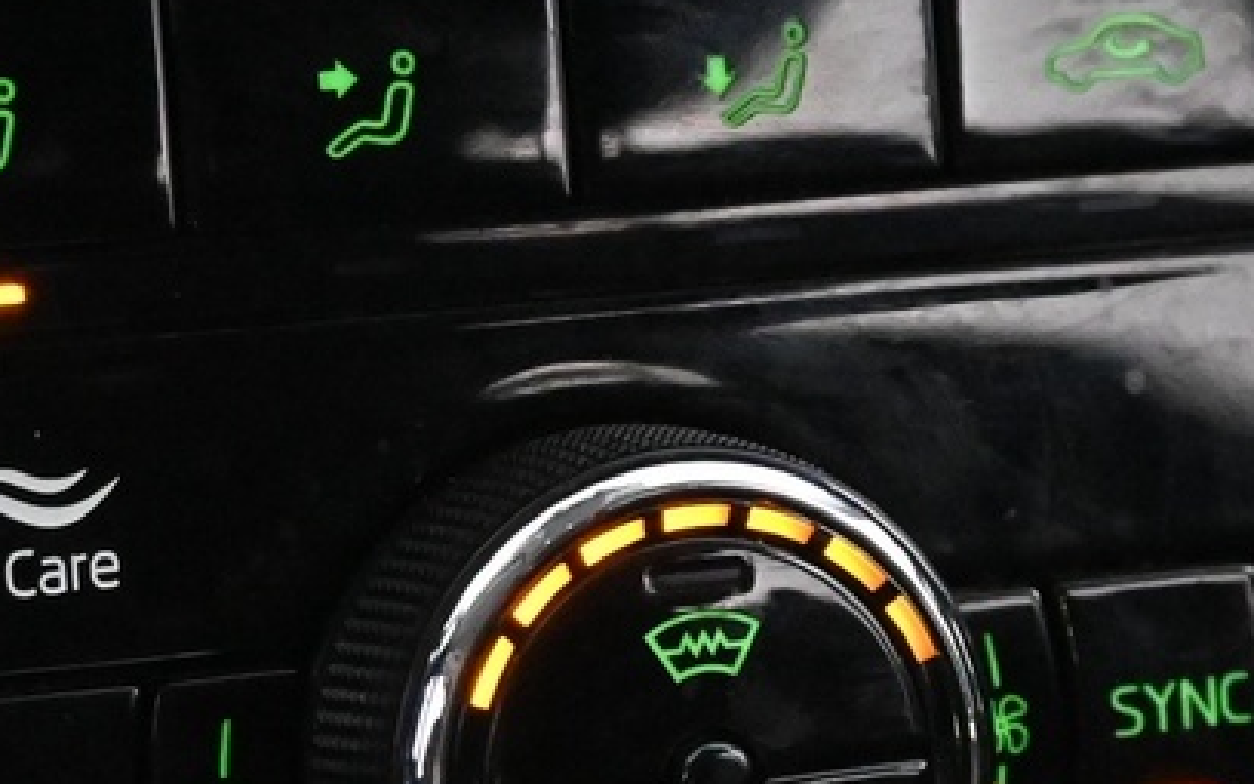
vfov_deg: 8.1
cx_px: 605
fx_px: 5504
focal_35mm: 161
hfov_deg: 13.0
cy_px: 584
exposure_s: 1/40
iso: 8000
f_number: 4.5
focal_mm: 26.5
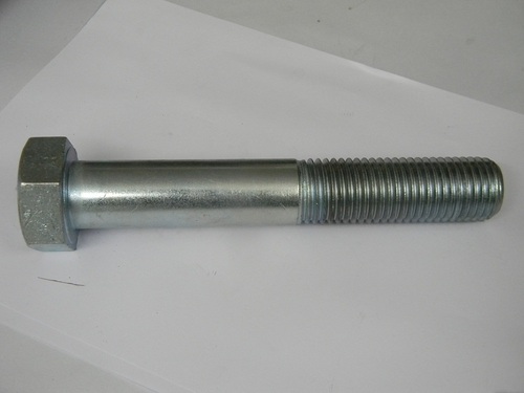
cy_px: 196
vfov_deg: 30.9
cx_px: 262
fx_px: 711
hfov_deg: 40.4
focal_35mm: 47
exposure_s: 1/31.8
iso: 400
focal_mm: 8.6
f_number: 3.9
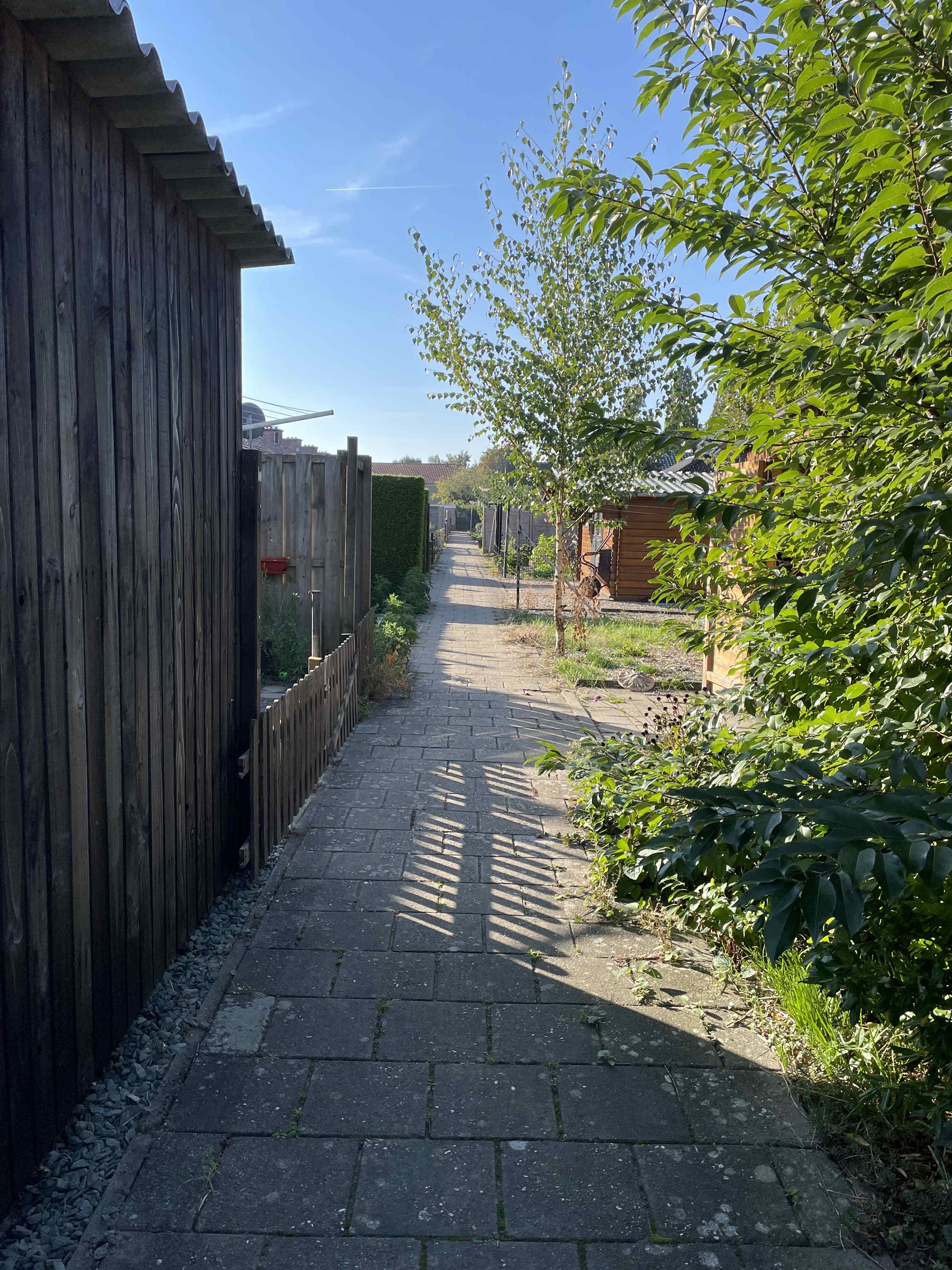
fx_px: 953
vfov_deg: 67.3
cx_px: 476
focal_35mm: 26
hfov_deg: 53.1
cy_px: 635
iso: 32
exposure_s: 1/1490
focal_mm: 4.2
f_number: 1.6
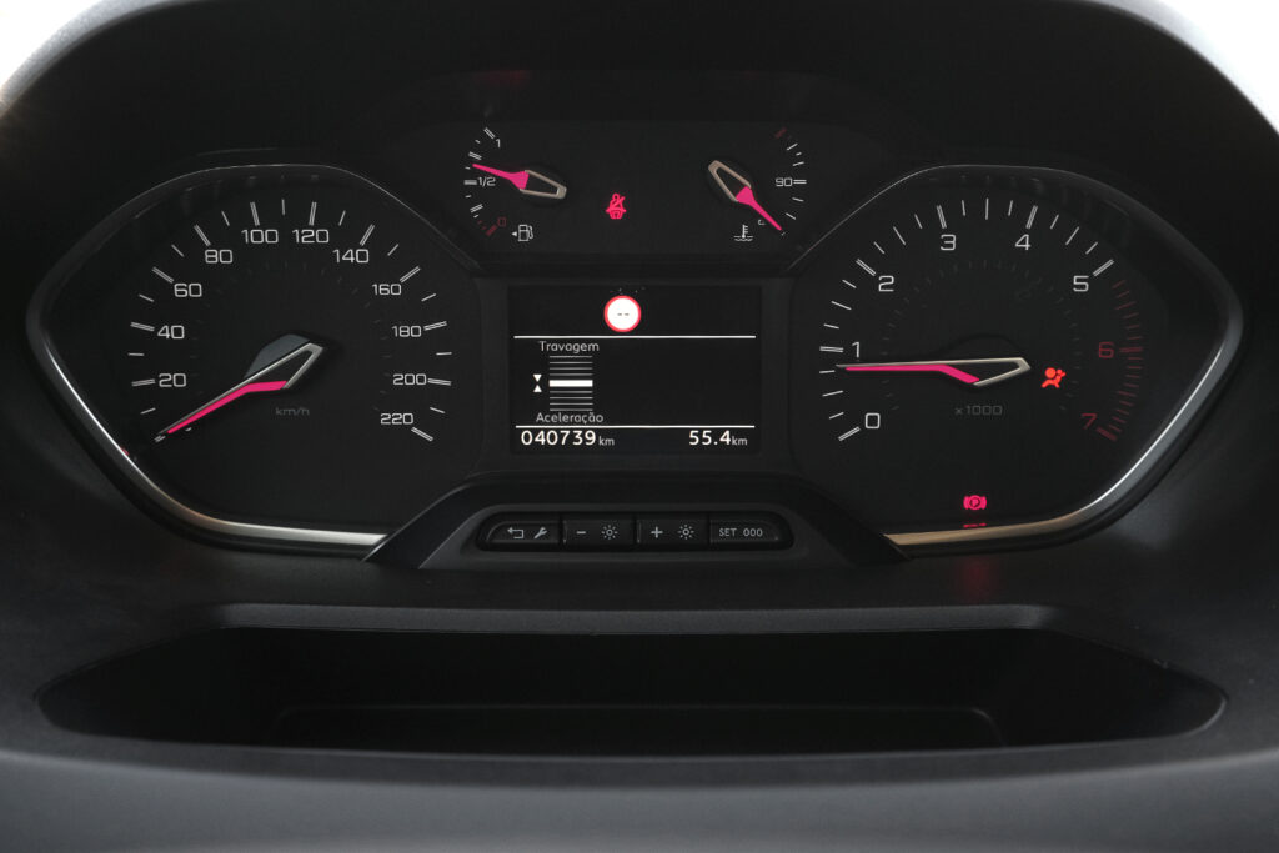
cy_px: 426
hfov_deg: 50.7
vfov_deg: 35.1
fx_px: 1350
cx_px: 640
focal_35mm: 38
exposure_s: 1/250
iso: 2000
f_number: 8
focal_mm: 25.6
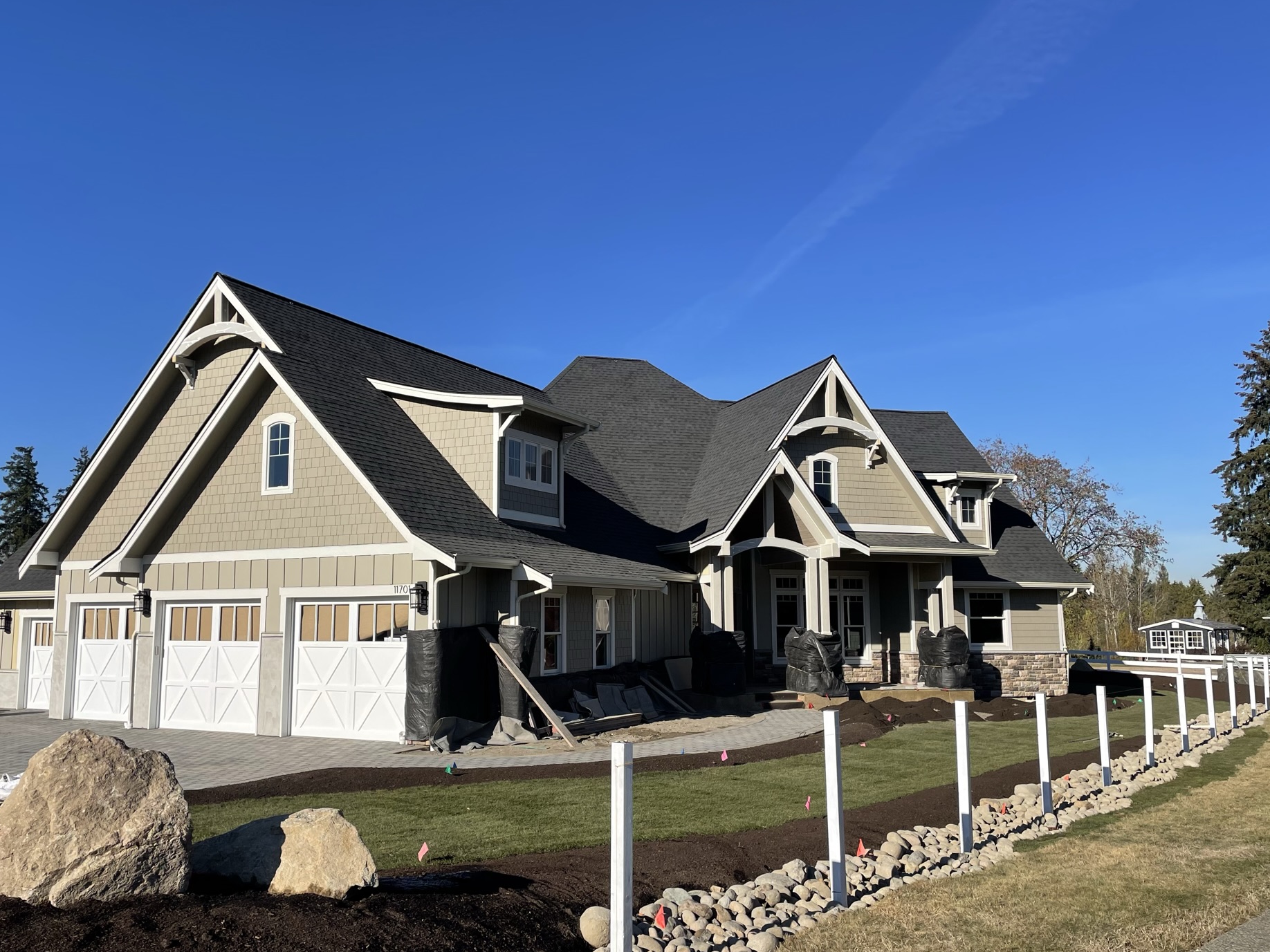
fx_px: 1064
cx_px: 581
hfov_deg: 61.6
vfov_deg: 48.2
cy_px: 503
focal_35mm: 29
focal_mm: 4.2
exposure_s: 1/4292
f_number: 1.6
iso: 32
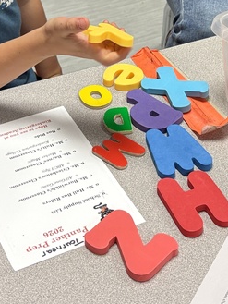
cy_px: 37
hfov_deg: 18.2
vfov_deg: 23.5
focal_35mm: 81
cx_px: 139
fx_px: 711
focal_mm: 5.96
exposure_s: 1/60
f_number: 1.6
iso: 100
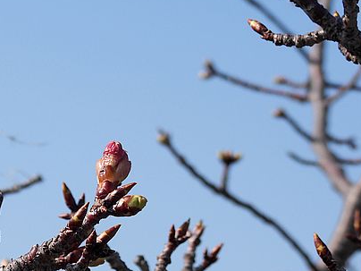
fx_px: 2169
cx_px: 56
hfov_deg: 9.5
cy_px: 184
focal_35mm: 208
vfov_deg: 7.1
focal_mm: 18.7
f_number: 4
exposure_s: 1/1250
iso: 100
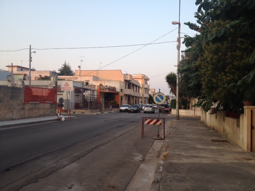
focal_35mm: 35
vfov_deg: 40.7
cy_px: 96
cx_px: 128
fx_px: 258
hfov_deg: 52.6
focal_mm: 4.28
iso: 50
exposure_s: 1/224
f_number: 2.4
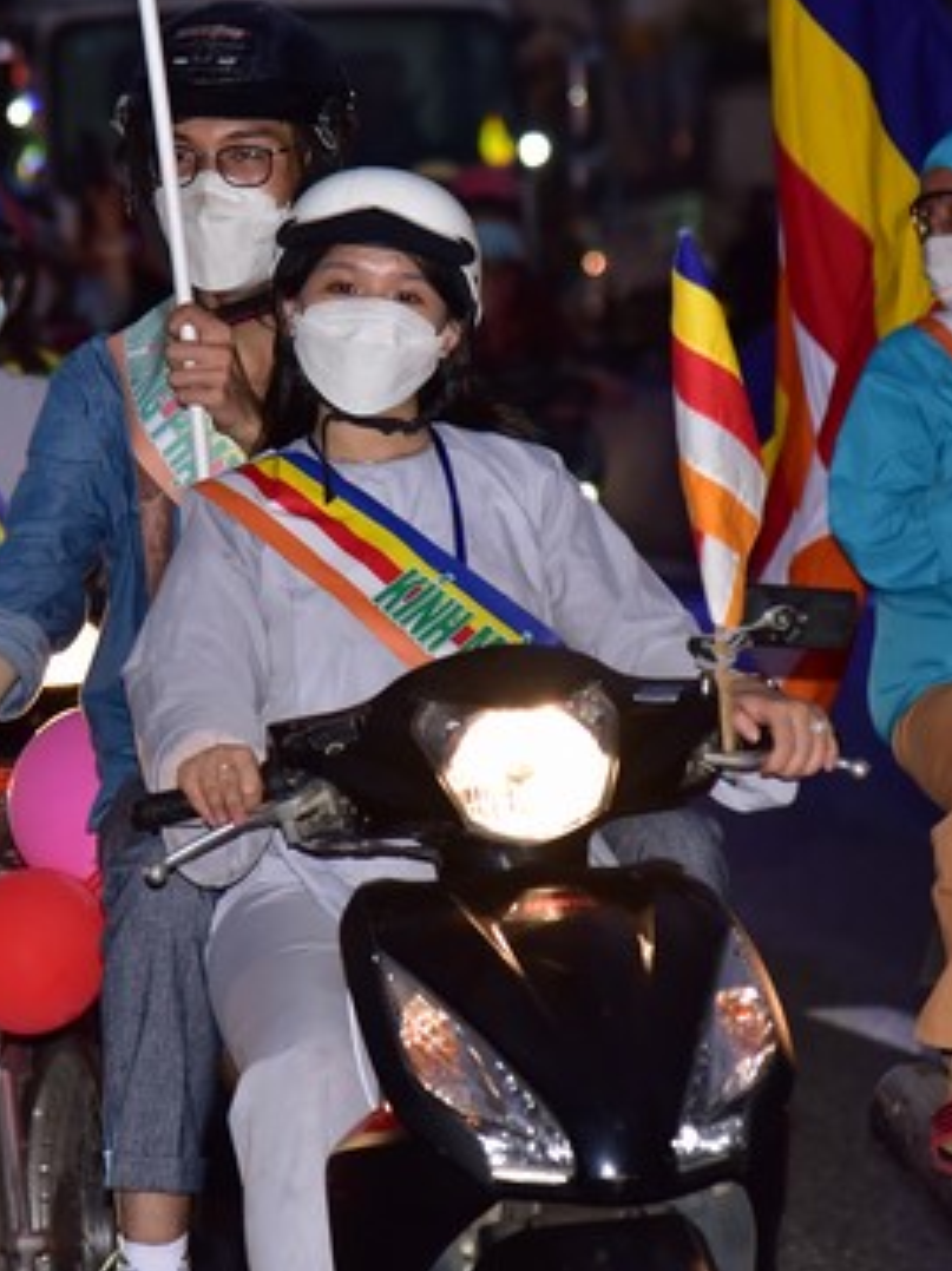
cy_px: 538
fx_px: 7668
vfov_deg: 9.5
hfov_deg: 7.1
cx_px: 382
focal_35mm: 209
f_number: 4
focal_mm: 120
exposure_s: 1/200
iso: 1000
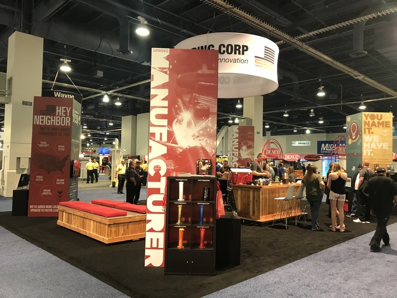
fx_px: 321
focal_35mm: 28
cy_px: 149
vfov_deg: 49.7
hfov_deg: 63.4
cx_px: 198
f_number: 1.8
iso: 40
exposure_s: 1/15
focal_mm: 3.99
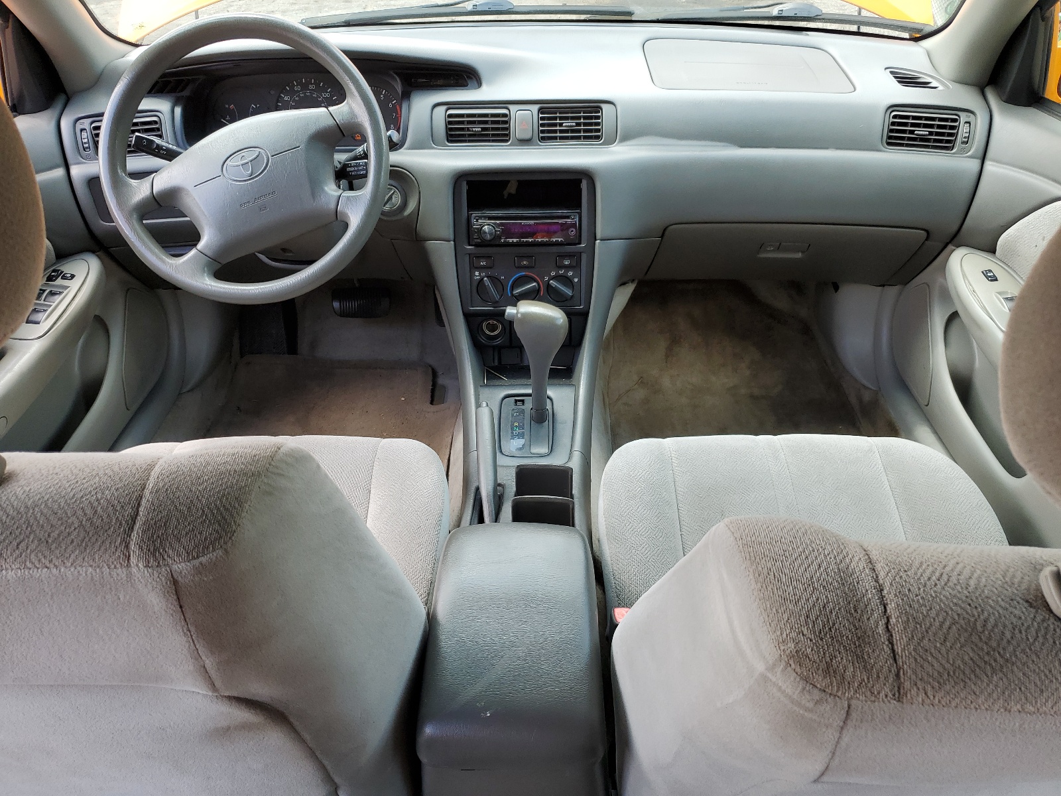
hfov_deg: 67.3
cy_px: 398
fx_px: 797
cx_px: 530
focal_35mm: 26
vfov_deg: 53.1
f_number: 1.5
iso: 50
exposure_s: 1/244
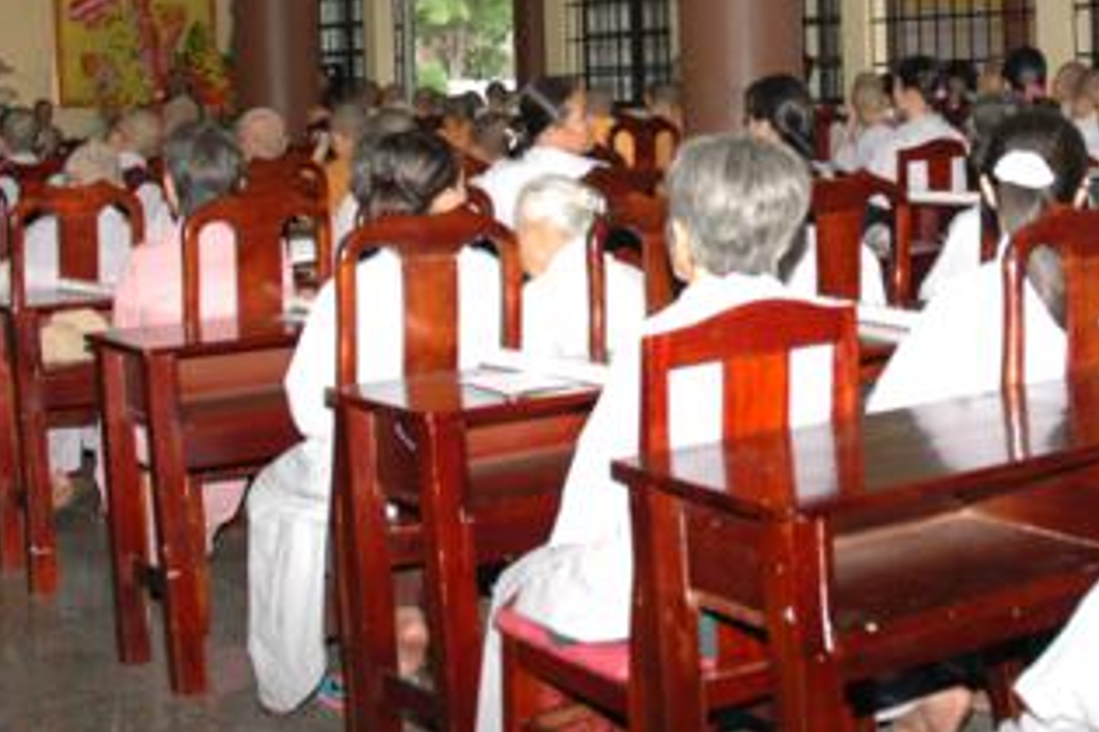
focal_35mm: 67
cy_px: 124
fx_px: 2045
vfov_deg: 20.0
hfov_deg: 29.9
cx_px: 698
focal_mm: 22
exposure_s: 1/50
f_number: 4.5
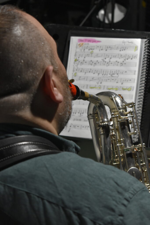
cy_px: 112
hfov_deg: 16.6
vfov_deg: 24.6
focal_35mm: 82
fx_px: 515
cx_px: 75
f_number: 5.6
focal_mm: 55
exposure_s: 1/125
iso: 1800
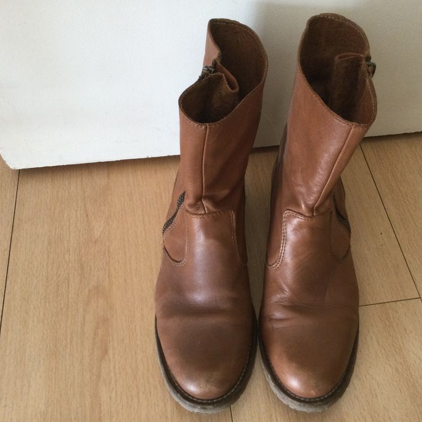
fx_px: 510
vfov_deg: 44.9
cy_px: 211
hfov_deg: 44.7
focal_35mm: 37
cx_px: 256
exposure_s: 1/33
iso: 160
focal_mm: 3.3
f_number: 2.4
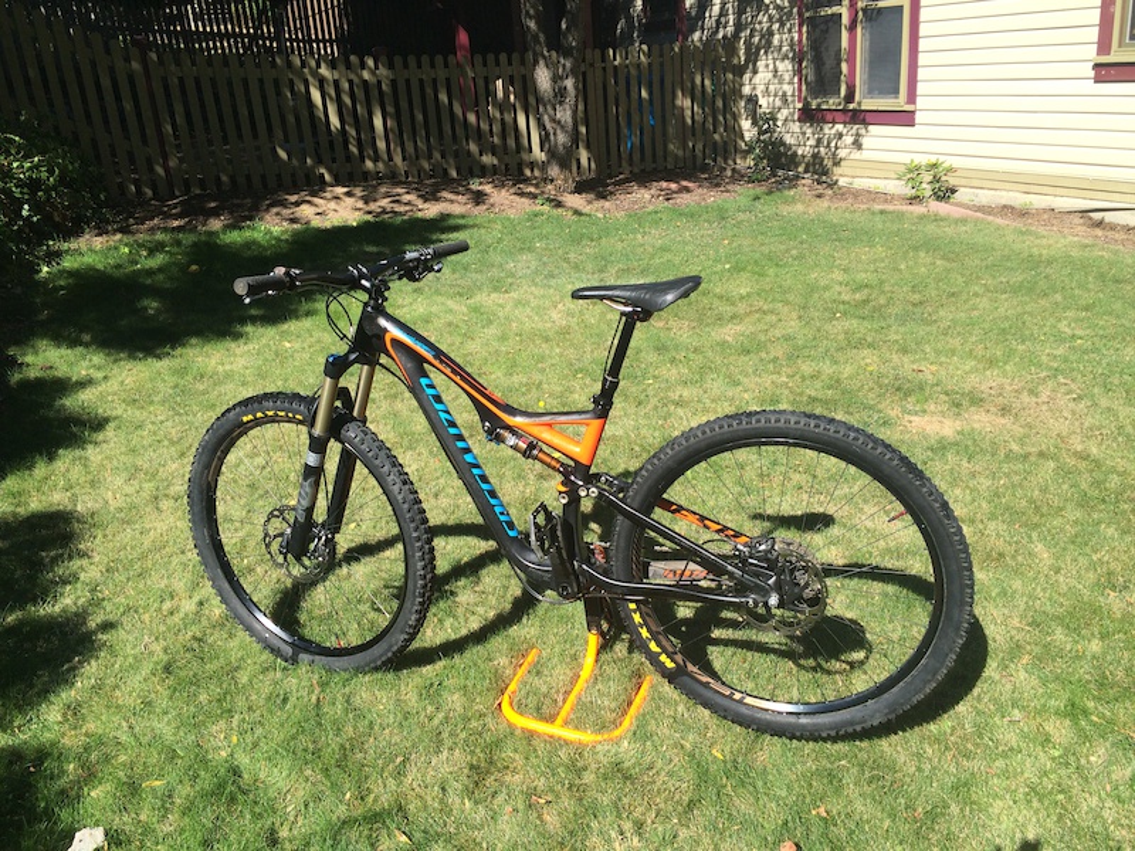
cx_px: 568
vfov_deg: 48.2
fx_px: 951
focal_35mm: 29
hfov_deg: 61.7
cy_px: 426
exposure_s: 1/1053
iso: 32
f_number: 2.2
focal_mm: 4.15
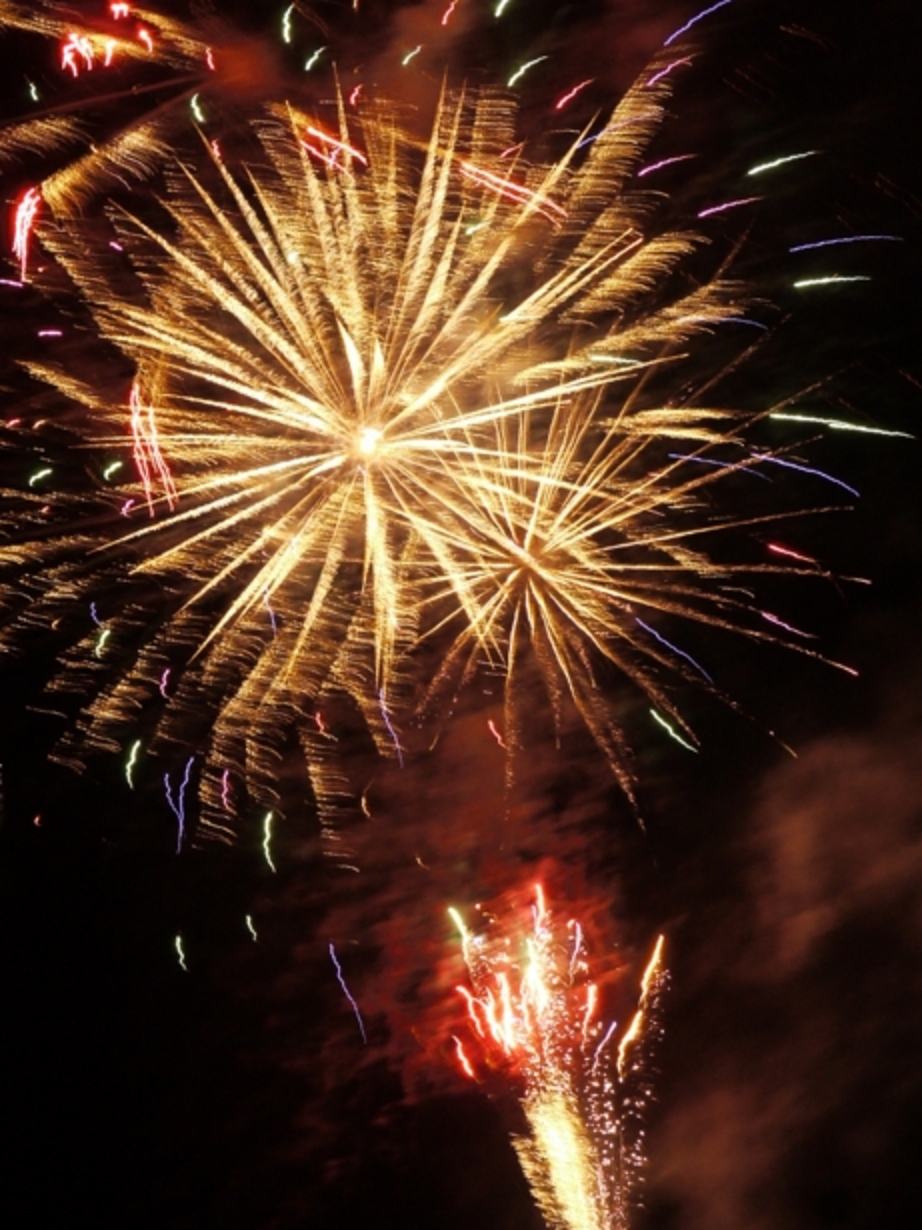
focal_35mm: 203
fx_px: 7212
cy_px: 724
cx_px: 456
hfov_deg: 7.3
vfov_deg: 9.7
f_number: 8
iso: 400
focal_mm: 78
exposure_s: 1/1.3
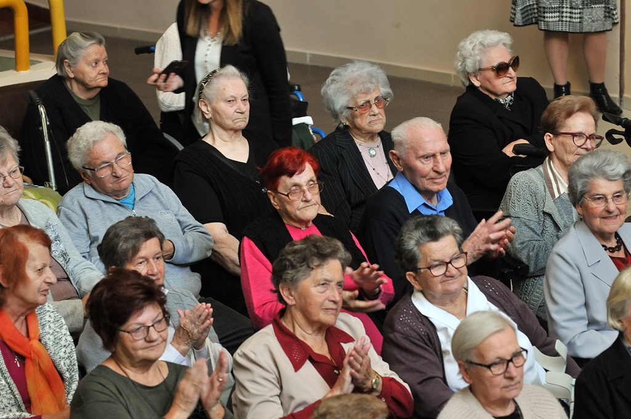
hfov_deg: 11.8
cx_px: 316
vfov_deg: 7.9
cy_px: 210
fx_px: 3046
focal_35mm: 174
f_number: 4
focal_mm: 116
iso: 800
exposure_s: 1/80
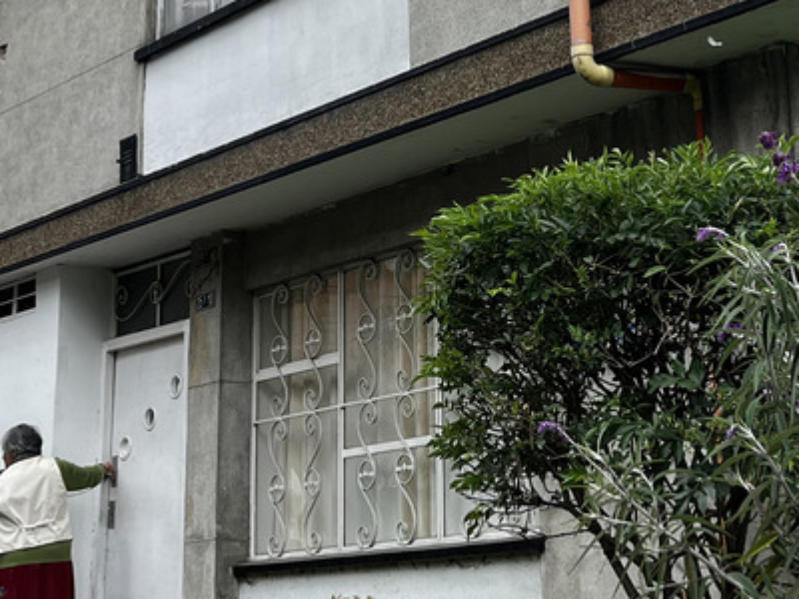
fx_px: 1800
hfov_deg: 24.6
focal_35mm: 78
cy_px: 4
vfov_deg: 18.4
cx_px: 643
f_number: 1.6
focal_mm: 5.1
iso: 50
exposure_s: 1/2137
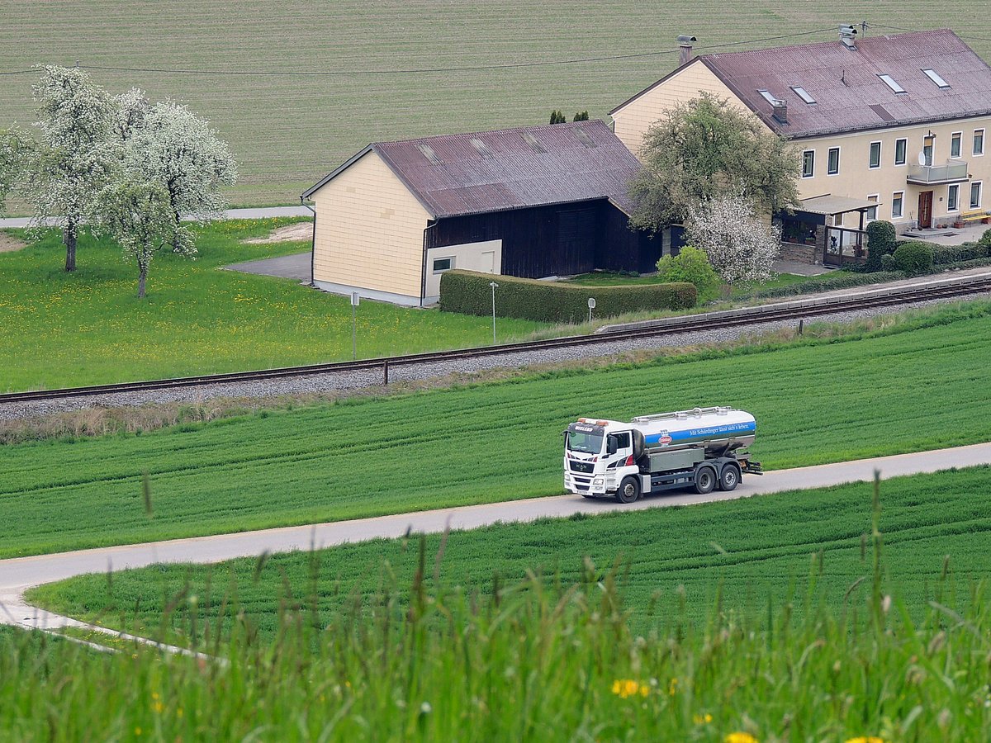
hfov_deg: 9.9
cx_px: 496
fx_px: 5726
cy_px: 372
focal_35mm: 200
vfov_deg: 7.4
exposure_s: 1/160
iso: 100
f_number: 4.6
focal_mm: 35.6
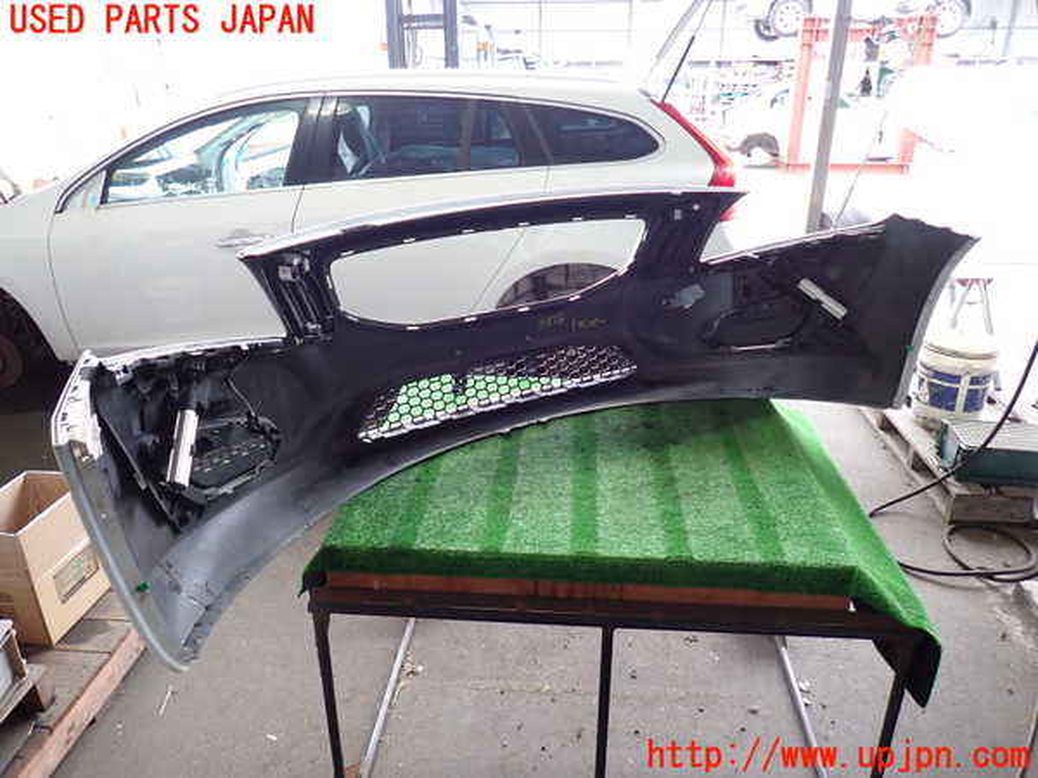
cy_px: 389
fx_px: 750
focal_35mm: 25
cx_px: 519
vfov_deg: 54.9
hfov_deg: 69.4
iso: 200
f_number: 2
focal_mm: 4.5
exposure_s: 1/60
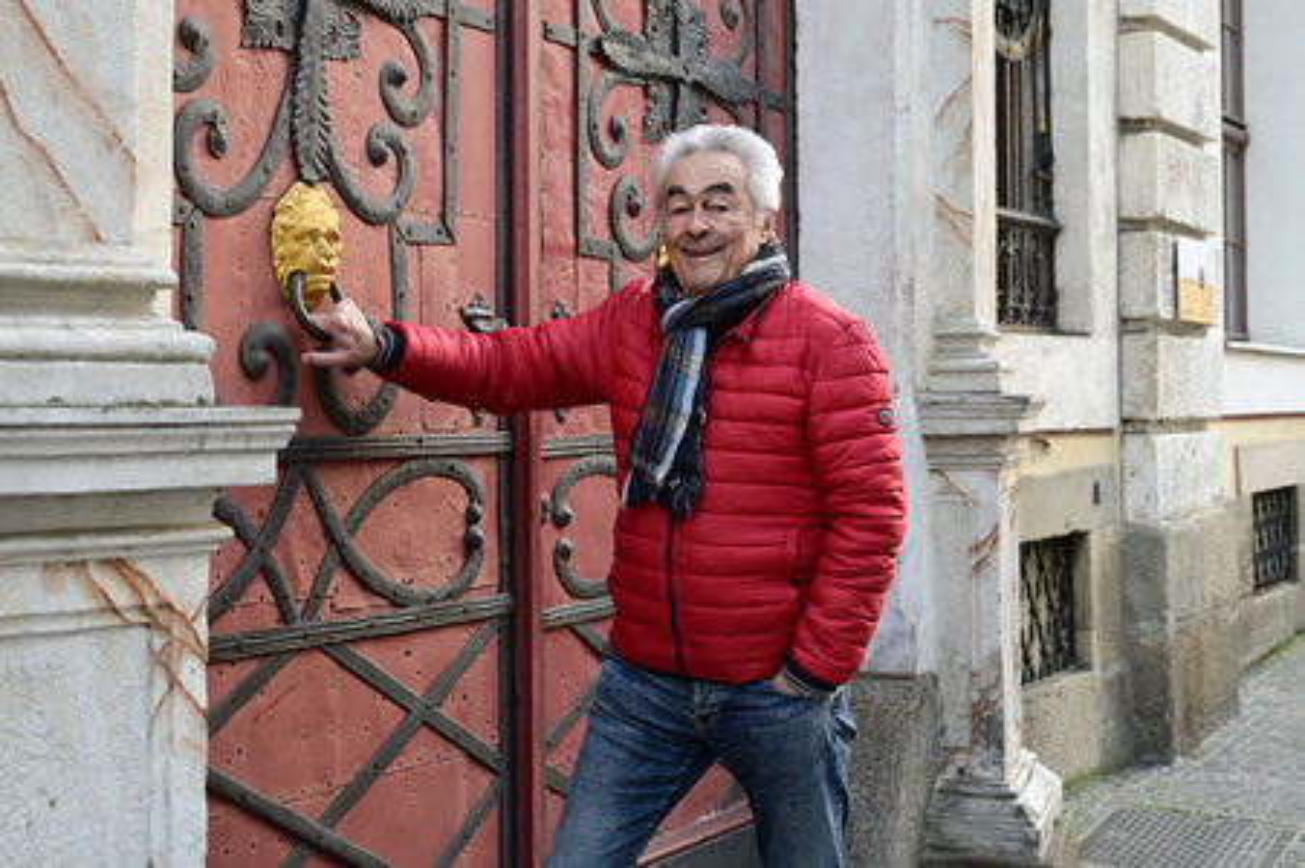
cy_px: 434
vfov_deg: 31.1
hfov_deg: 45.5
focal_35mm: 43
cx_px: 652
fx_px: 1558
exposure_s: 1/250
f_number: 4
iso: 2000
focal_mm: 43
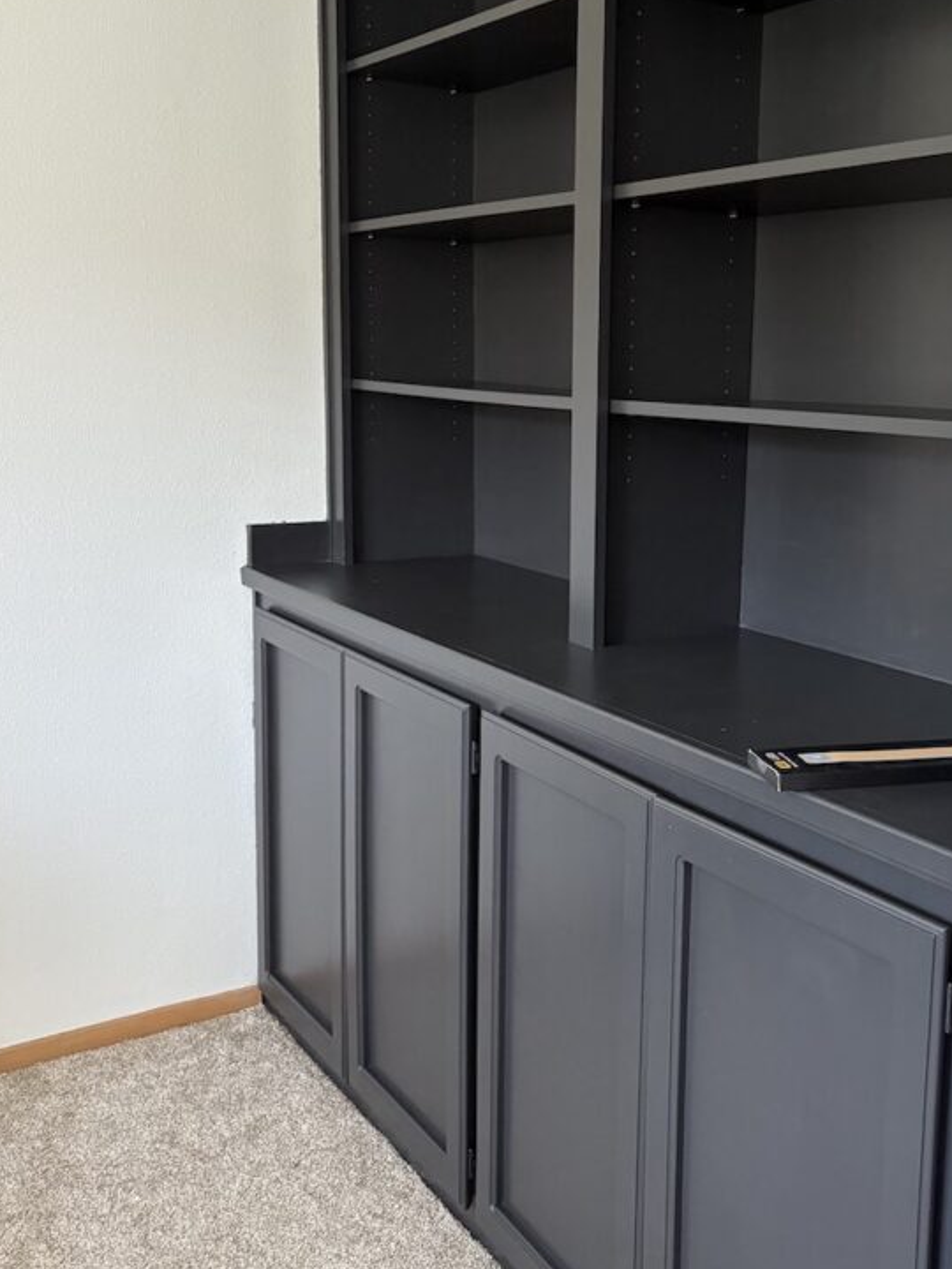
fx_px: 1357
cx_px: 665
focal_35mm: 37
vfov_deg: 50.1
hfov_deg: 38.1
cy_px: 568
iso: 250
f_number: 1.6
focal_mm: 5.96
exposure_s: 1/60
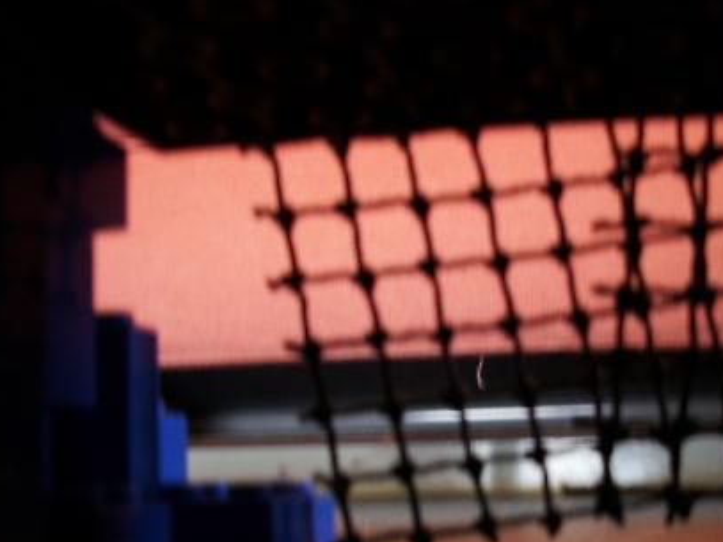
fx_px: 1148
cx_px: 462
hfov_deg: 34.7
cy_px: 419
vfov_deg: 26.1
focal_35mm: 55
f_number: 2.6
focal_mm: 5.8
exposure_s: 1/8
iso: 100
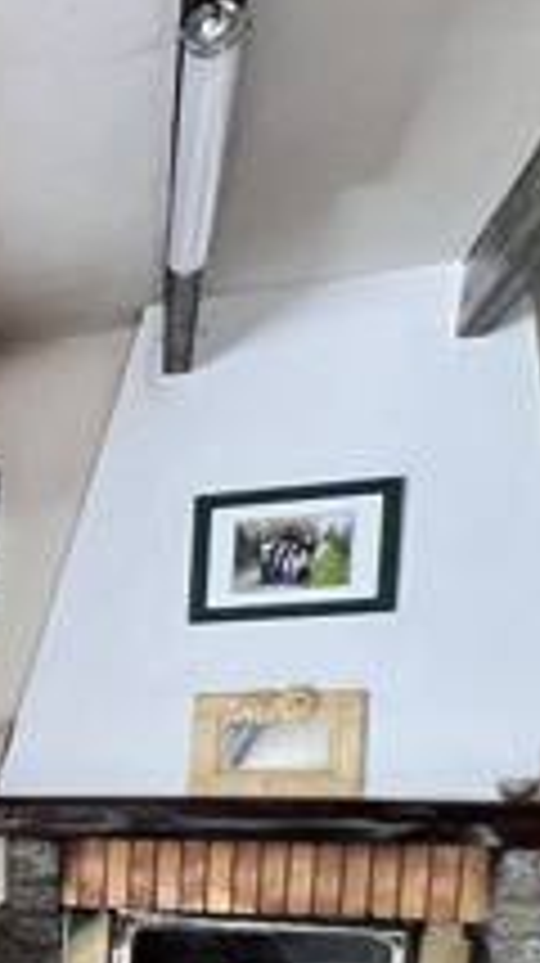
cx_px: -824
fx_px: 1352
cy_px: 932
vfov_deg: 35.9
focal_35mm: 53
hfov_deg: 13.9
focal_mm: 1.57
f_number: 1.8
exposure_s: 1/91
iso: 250
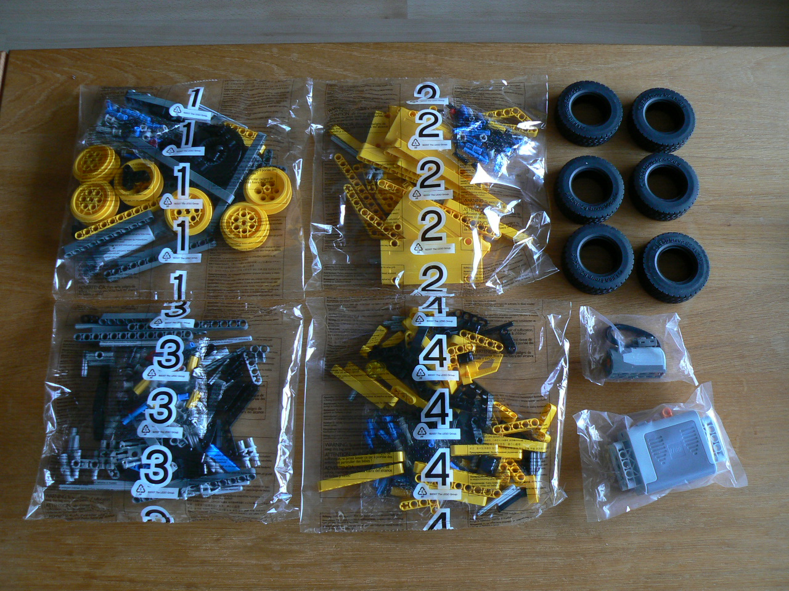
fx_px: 821
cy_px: 296
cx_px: 394
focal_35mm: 36
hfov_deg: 51.4
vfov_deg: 39.7
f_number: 2.8
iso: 100
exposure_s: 1/4
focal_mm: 6
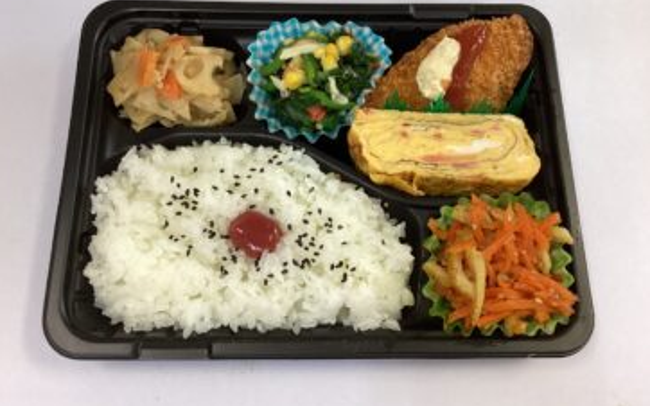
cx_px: 319
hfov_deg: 56.7
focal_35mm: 34
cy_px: 166
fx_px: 602
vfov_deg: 37.1
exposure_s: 1/60
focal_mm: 3.3
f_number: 2.4
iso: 125
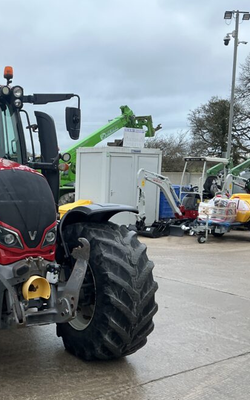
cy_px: 230
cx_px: 39
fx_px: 502
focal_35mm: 46
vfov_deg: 43.4
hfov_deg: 27.3
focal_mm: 3
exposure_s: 1/122
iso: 40
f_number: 1.8
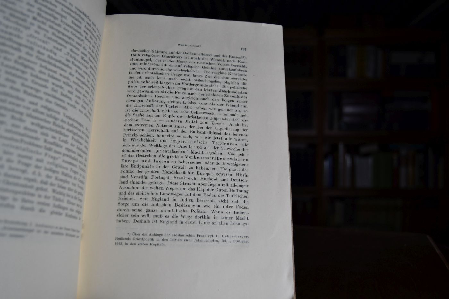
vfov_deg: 40.0
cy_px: 150
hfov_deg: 57.2
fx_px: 412
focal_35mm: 33
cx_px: 224
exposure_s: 1/250
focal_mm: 22
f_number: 3.5
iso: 500
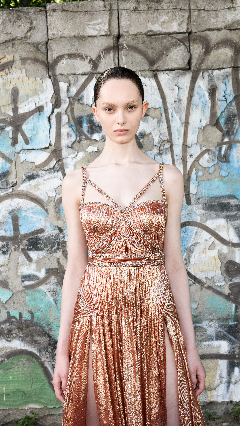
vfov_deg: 54.0
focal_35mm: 37
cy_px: 212
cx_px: 105
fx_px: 419
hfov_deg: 32.0
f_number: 10
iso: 400
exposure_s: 1/250
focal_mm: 35
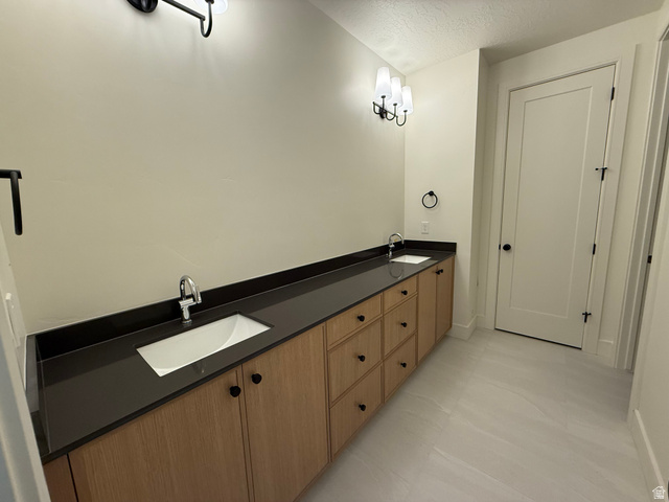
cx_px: 334
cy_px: 251
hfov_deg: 102.1
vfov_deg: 85.7
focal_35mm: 14
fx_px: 271
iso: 250
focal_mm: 2.22
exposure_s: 1/120
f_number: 2.2
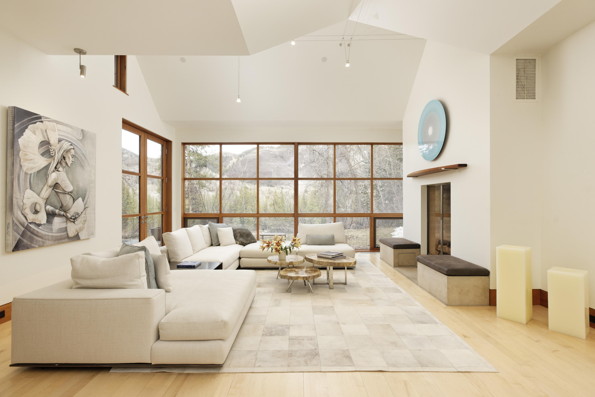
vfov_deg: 70.5
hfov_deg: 93.3
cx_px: 298
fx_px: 281
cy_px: 198
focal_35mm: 17
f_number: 7.1
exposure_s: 1/100
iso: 1000
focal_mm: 17
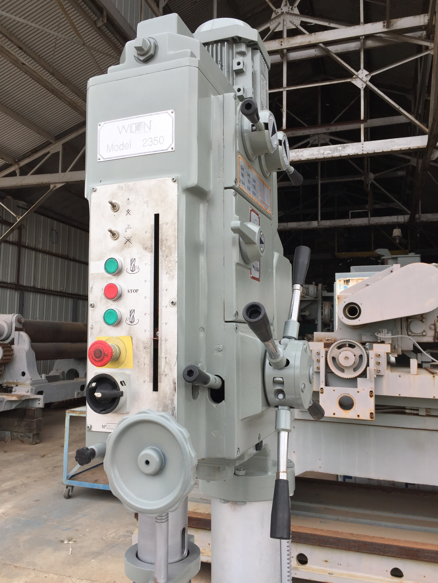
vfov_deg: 61.7
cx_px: 219
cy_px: 292
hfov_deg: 48.2
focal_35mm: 29
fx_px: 489
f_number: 2.2
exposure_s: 1/659
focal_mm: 4.15
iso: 32
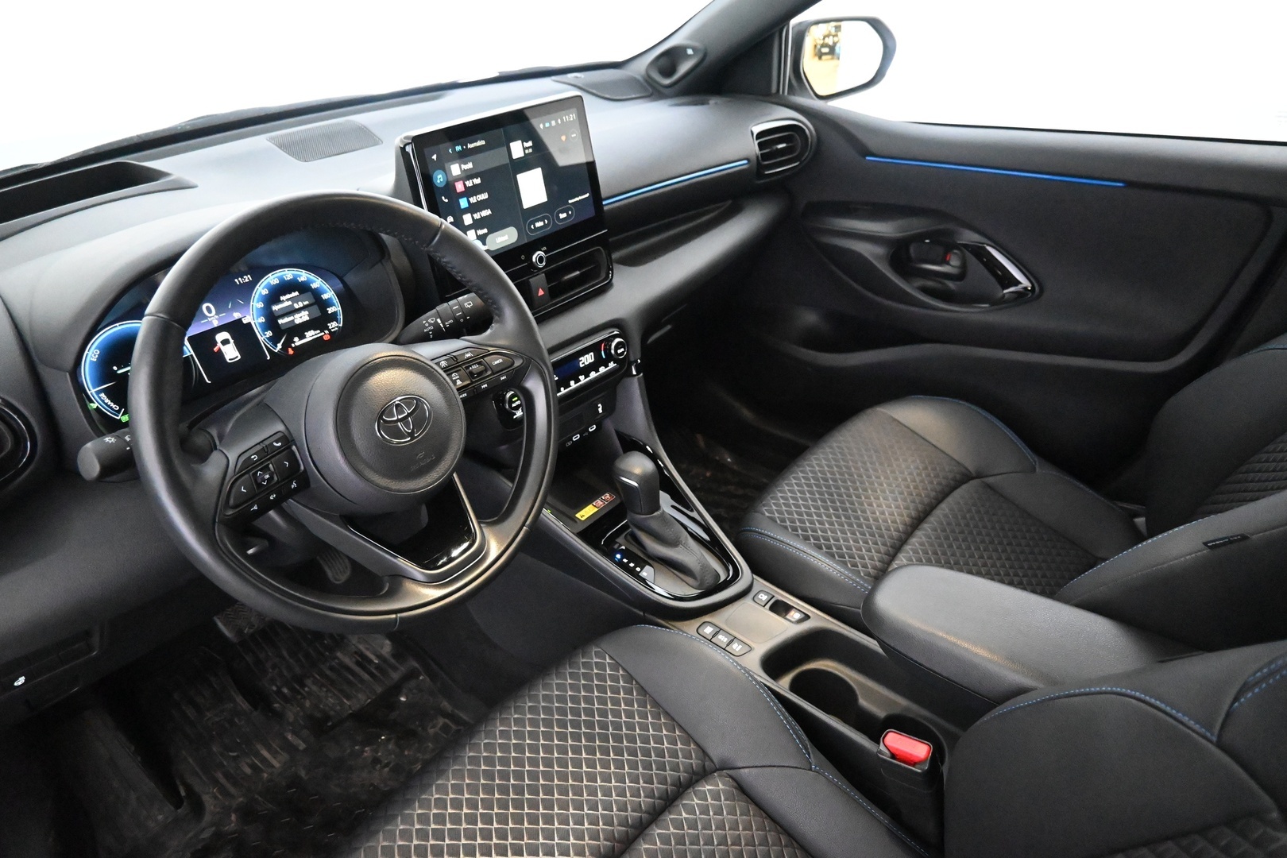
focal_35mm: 24
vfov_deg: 53.1
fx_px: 858
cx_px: 644
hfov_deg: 73.7
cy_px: 429
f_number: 3.5
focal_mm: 16
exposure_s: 1/50
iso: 12800
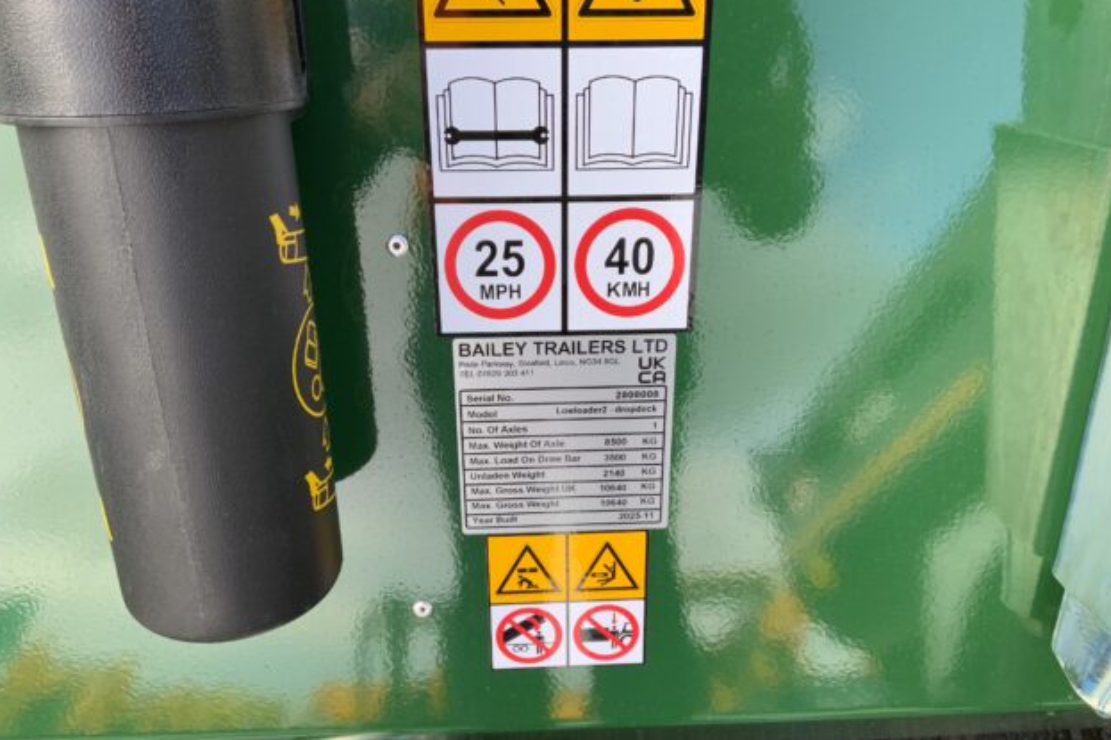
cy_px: 415
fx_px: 956
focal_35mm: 31
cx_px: 549
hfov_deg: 60.3
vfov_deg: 42.2
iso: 25
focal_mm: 3
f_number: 1.8
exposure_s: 1/122
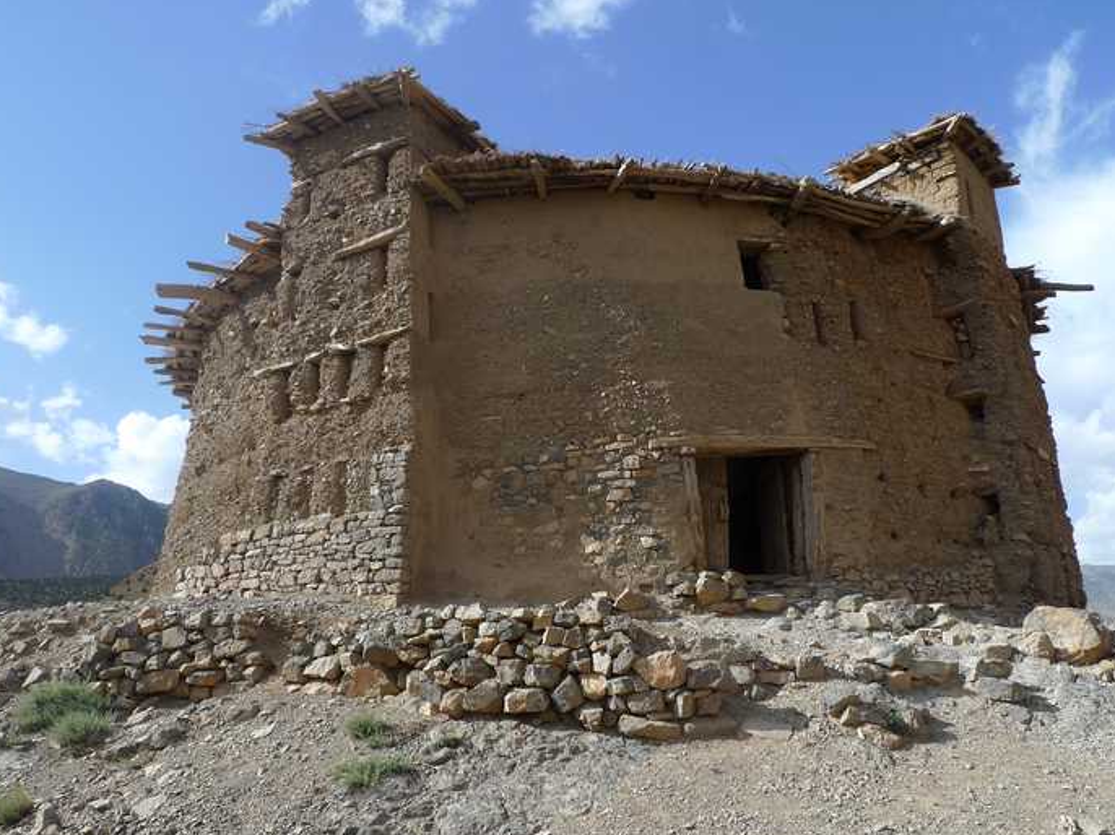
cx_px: 605
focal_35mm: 28
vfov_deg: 49.7
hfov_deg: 63.4
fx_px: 902
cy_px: 429
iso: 80
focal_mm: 5.1
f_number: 4
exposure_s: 1/500
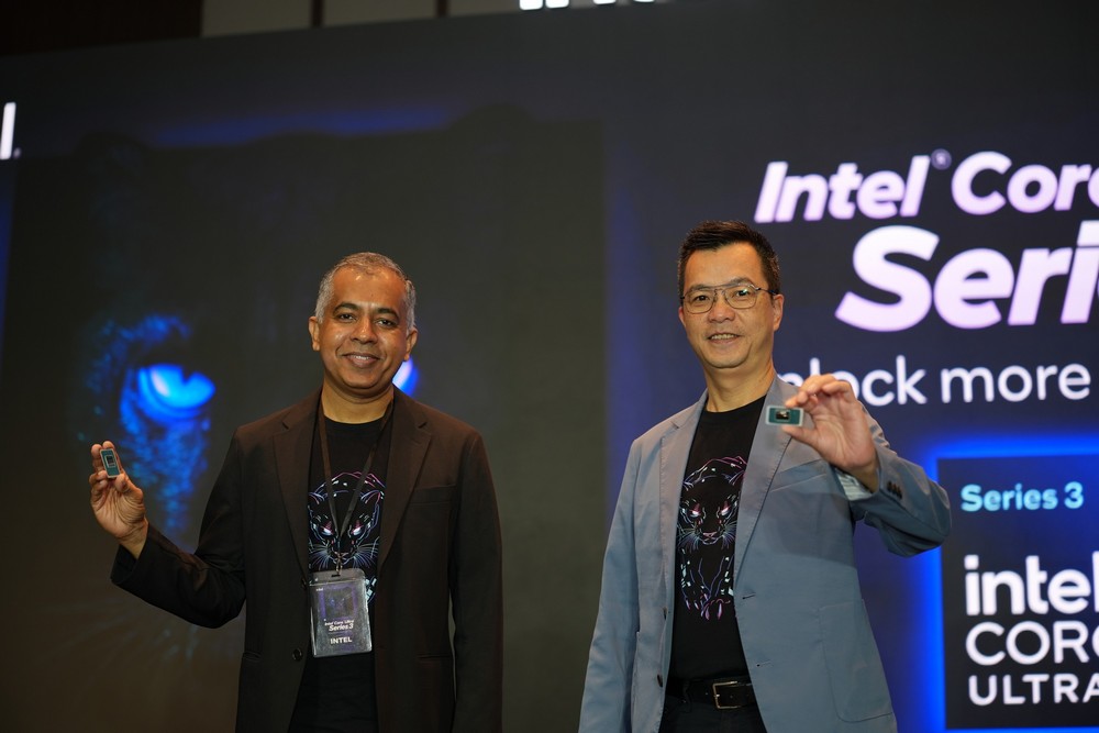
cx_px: 550
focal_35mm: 50
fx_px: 1527
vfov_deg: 27.0
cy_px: 366
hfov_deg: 39.6
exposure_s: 1/160
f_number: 2
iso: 250
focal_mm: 50
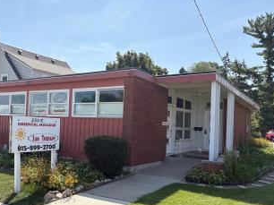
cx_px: 116
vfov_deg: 41.7
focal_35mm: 34
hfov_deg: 53.8
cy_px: 116
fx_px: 269
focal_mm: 5.96
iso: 64
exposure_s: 1/1667
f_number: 1.6
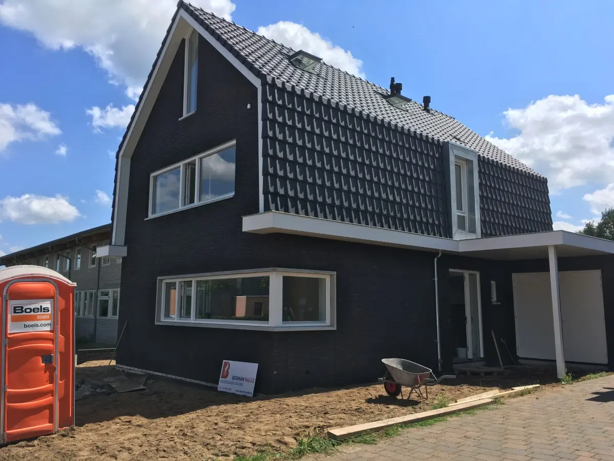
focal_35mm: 29
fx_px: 514
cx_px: 307
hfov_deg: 61.7
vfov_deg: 48.2
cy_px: 230
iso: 25
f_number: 2.2
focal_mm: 4.15
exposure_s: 1/1508
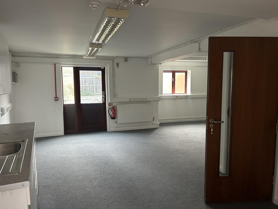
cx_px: 139
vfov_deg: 53.1
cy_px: 104
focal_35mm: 26
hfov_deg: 67.3
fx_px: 209
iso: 400
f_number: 1.5
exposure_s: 1/60
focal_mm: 5.7
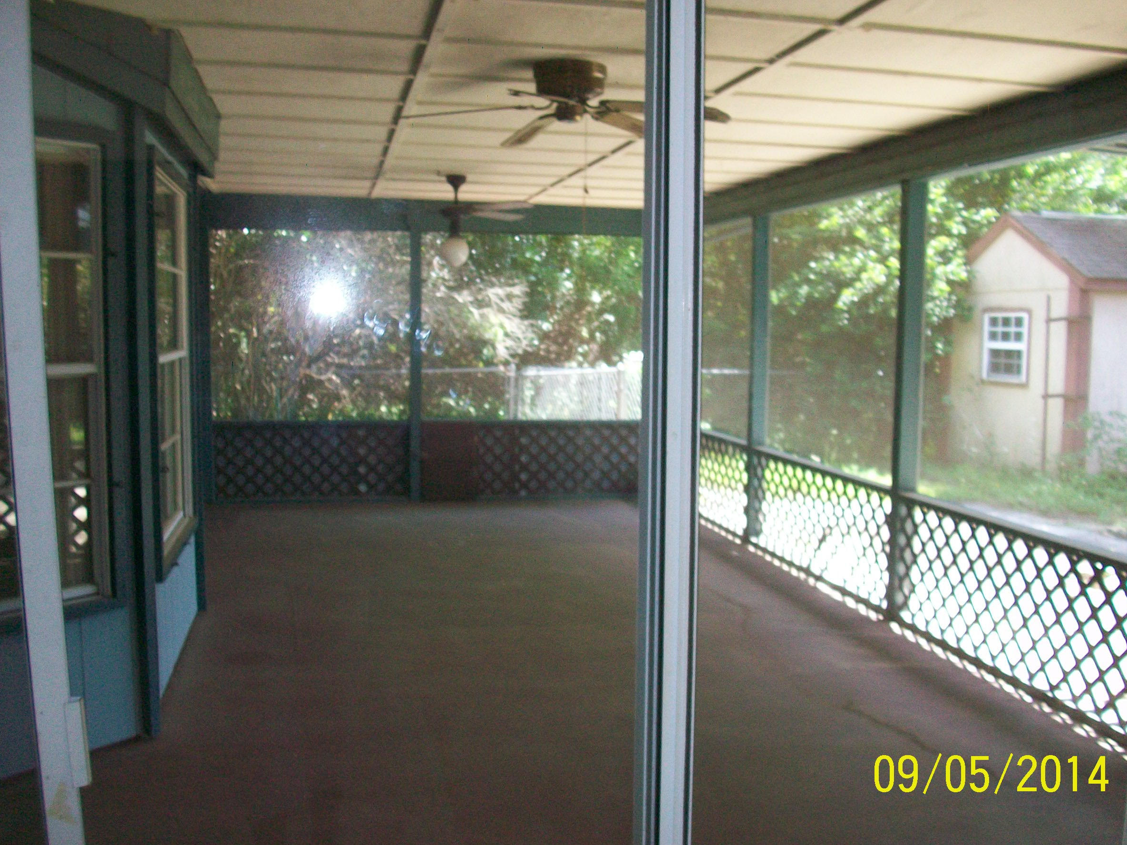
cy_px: 417
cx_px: 556
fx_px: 1139
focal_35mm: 35
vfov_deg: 40.7
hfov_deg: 52.6
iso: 120
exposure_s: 1/60
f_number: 2.8
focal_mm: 5.7
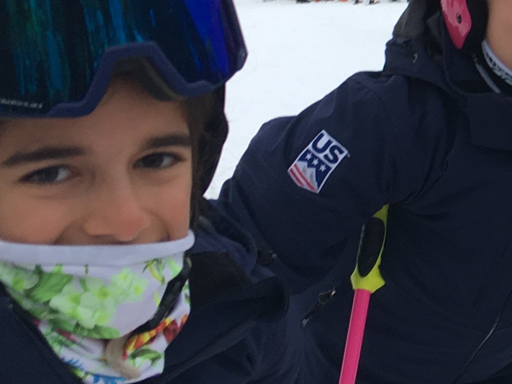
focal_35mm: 111
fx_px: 1642
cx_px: 841
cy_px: 64
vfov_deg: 13.3
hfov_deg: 15.8
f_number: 2.2
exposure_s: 1/60
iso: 25
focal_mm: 4.15
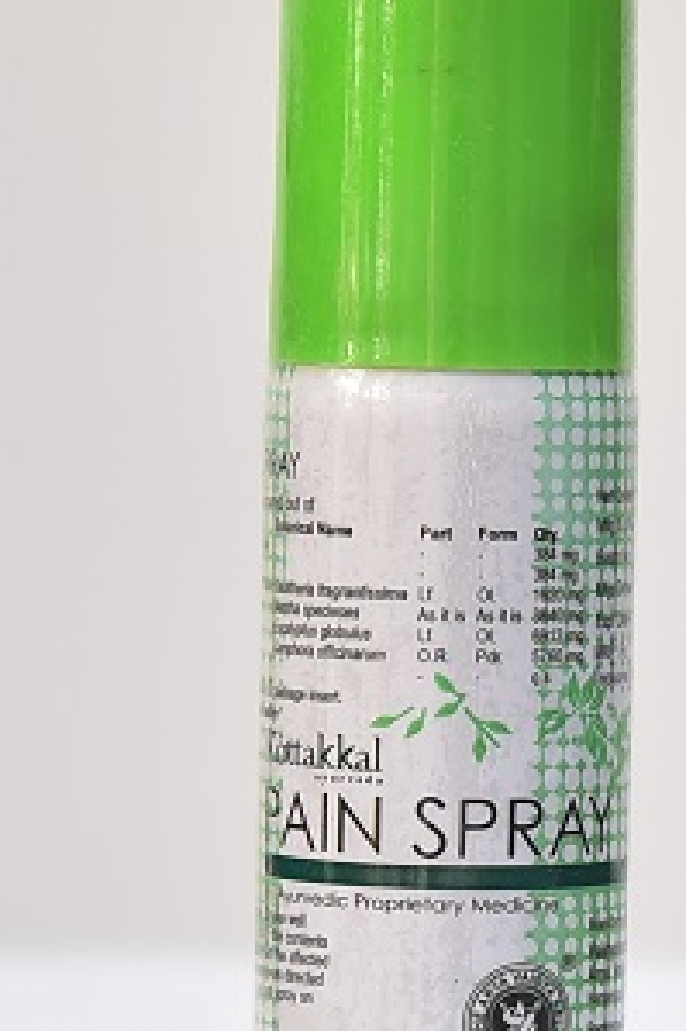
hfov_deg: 10.0
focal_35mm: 137
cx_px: 472
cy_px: 655
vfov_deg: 15.0
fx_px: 3920
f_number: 4.5
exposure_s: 1/125
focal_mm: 78
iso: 1600
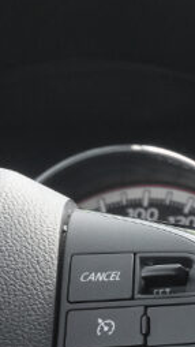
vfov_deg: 7.5
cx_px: -404
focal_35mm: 287
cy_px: 341
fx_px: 2636
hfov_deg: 4.1
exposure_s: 1/100
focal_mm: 45
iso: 2000
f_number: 9
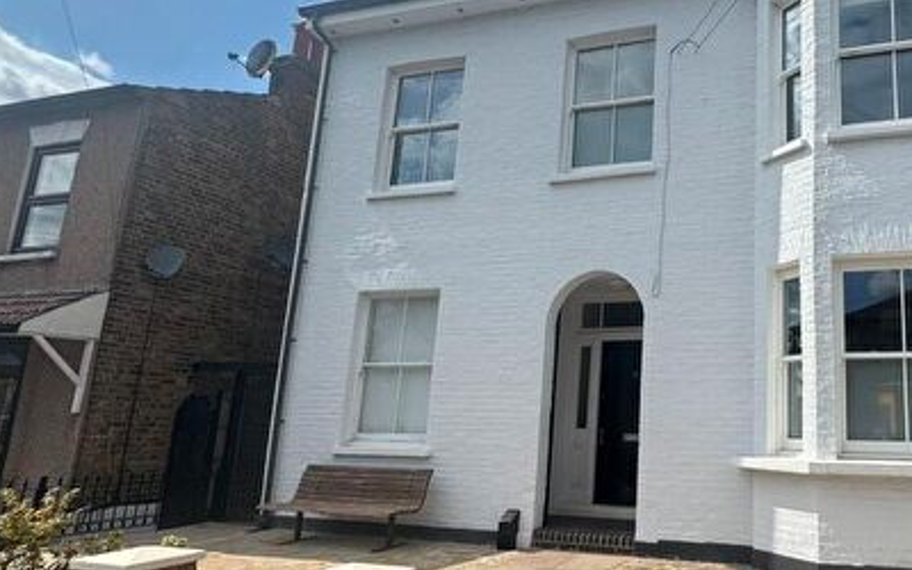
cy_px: 304
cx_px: 714
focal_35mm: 26
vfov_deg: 47.6
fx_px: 646
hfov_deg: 64.9
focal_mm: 2.22
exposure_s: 1/2985
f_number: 2.2
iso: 50
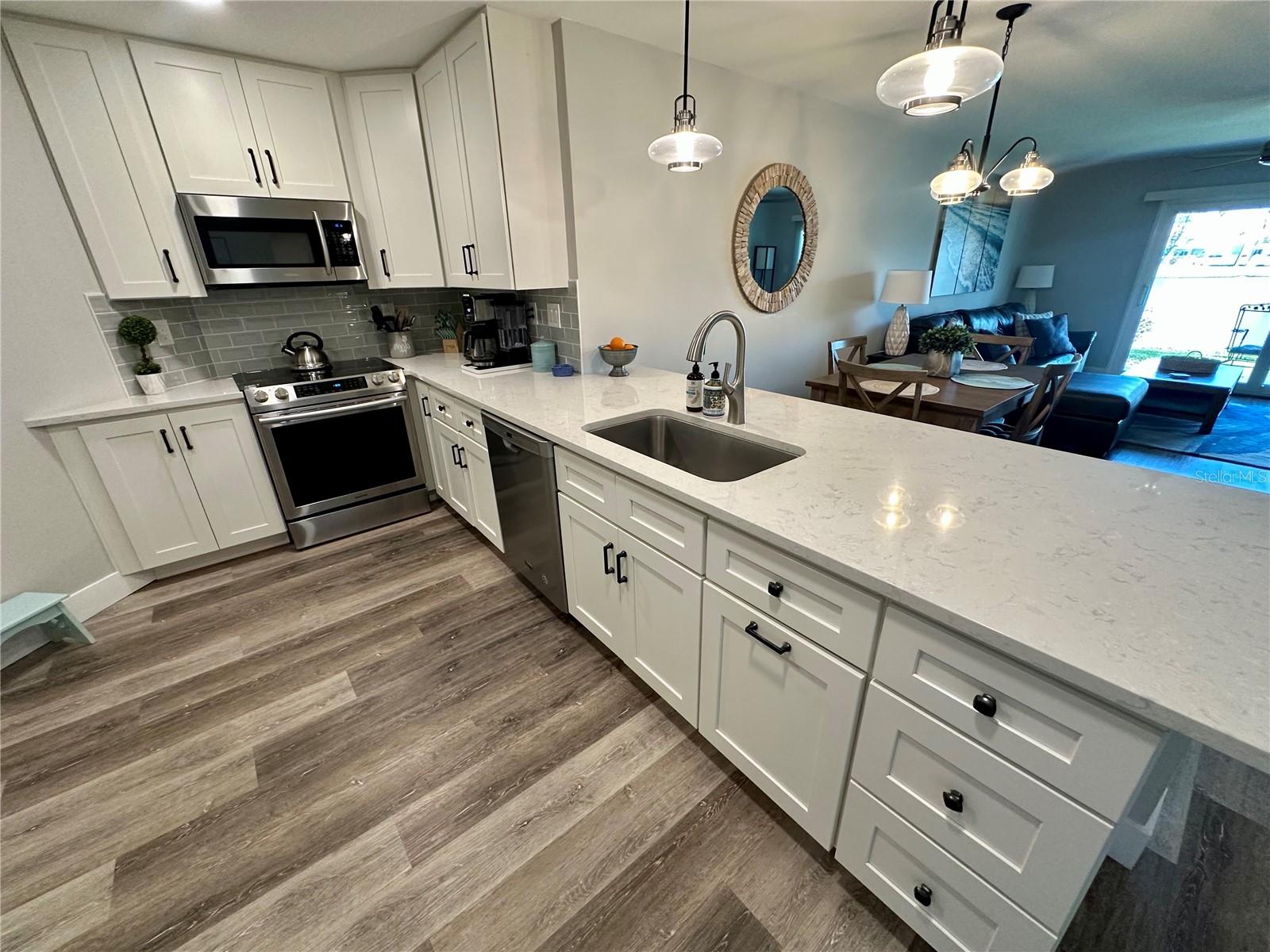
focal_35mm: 14
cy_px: 476
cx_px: 635
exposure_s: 1/120
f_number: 2.2
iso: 250
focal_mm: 2.22
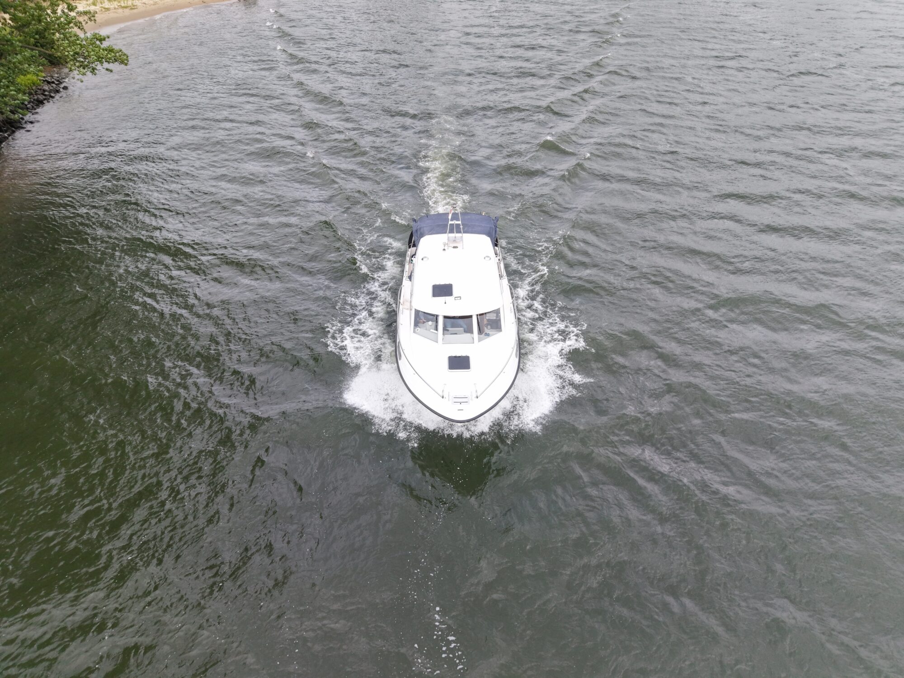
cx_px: 452
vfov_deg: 56.8
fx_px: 627
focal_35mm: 24
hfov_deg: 71.6
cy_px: 339
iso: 200
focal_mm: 8.67
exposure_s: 1/180
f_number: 1.8
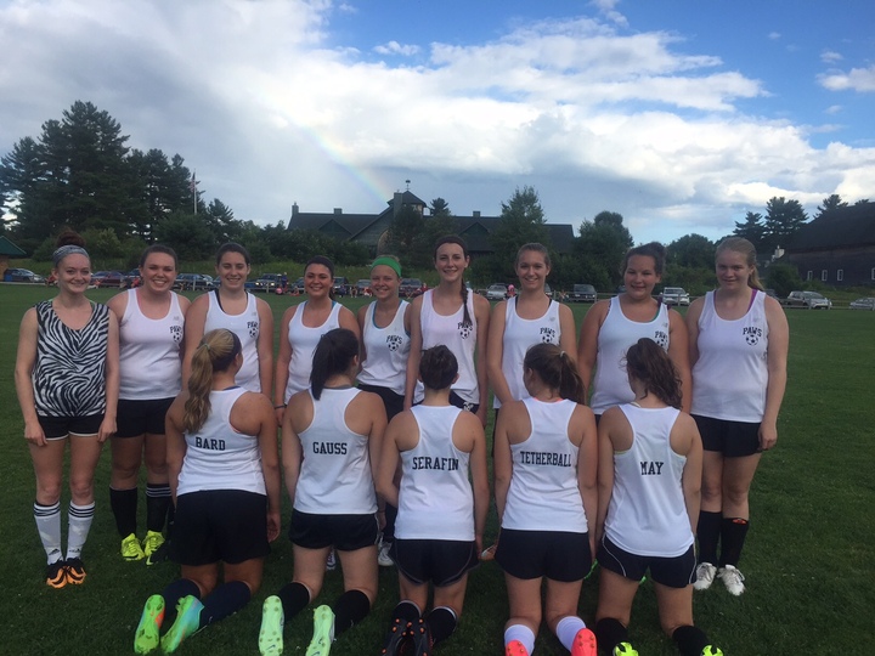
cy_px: 328
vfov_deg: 48.2
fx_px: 733
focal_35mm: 29
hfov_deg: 61.7
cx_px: 438
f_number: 2.2
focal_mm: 4.15
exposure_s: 1/989
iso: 32
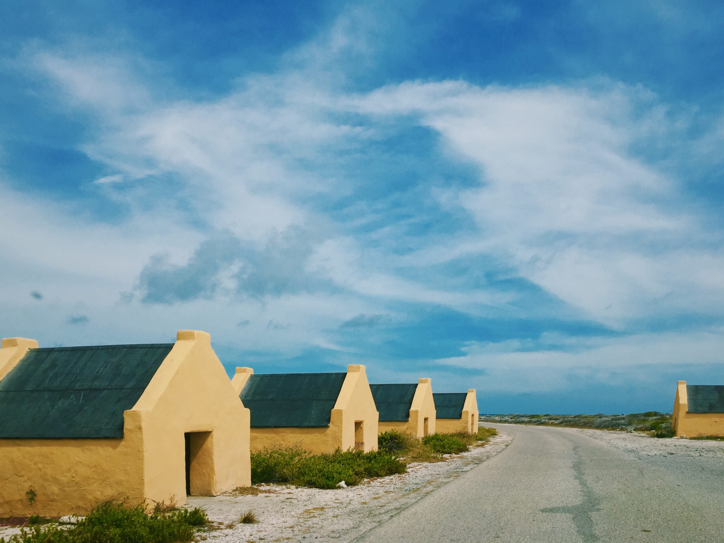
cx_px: 362
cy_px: 272
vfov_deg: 48.2
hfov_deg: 61.7
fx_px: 607
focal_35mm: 29
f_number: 2.2
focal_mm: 4.15
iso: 25
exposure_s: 1/2079
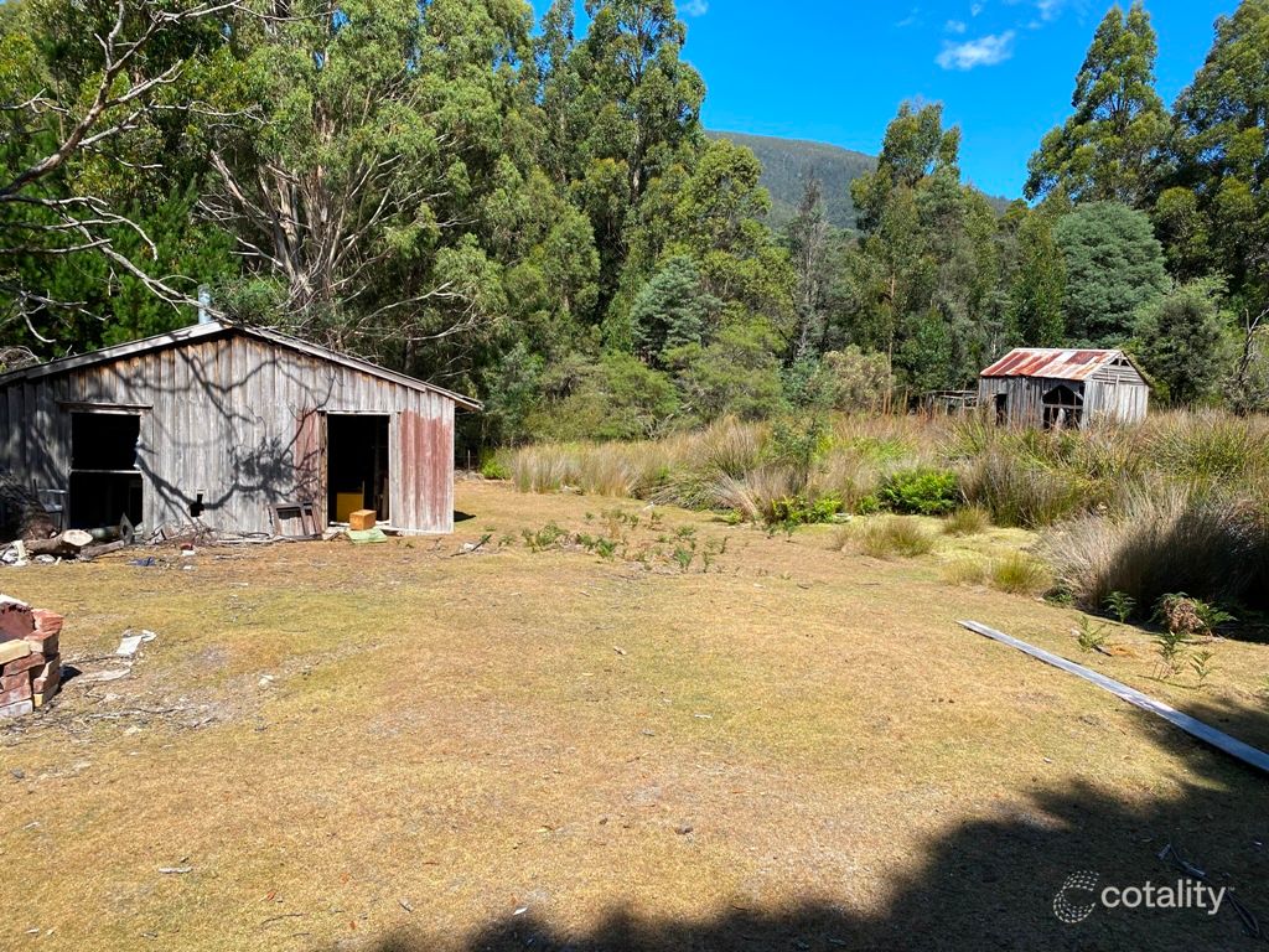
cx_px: 634
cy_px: 476
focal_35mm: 26
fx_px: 953
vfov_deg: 53.1
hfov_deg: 67.3
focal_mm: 4.25
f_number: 1.8
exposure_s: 1/1838
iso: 32
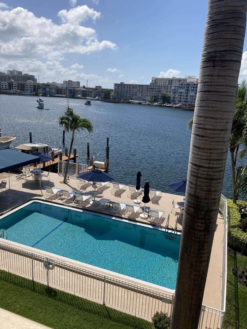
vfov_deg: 63.4
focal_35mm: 28
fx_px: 266
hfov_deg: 49.7
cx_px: 124
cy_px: 164
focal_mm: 3.99
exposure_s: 1/4049
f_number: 1.8
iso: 25
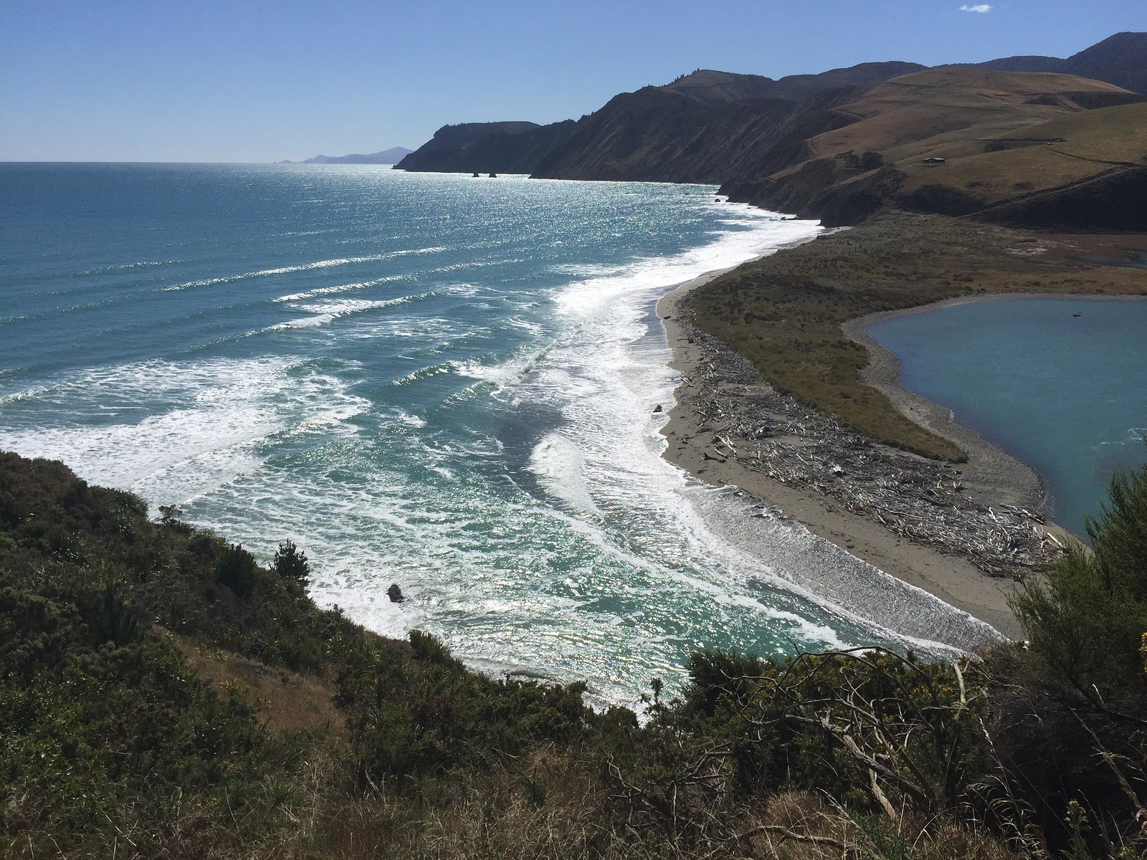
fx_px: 961
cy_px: 430
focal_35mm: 29
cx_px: 574
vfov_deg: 48.2
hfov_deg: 61.7
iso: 32
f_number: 2.2
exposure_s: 1/7937
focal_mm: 4.15
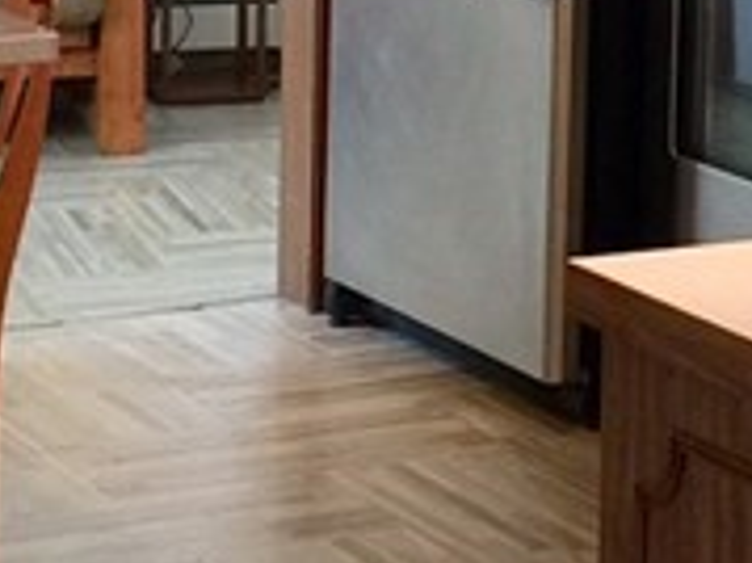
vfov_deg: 8.7
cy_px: -260
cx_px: 836
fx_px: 3604
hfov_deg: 11.7
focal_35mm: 166
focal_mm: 4.15
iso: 32
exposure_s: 1/15
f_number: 2.2
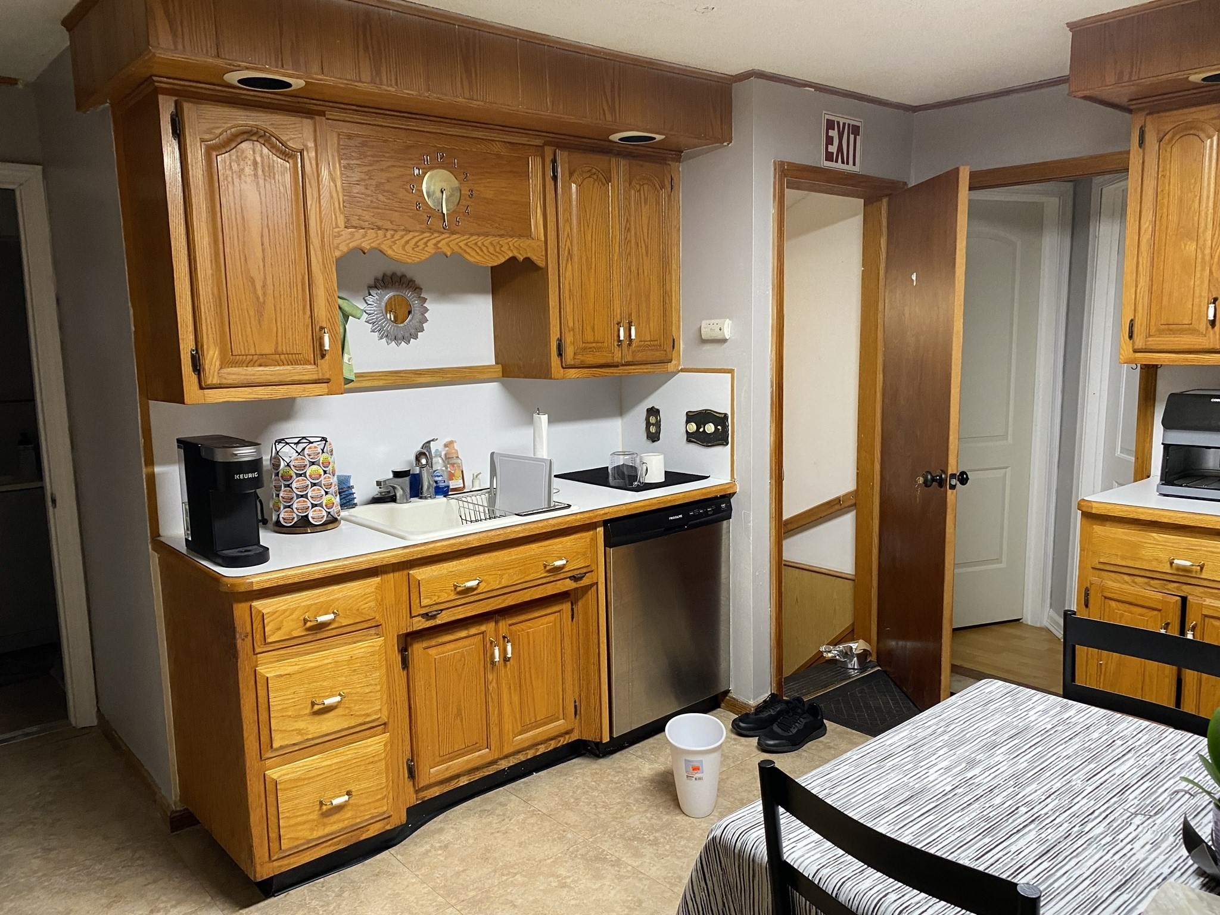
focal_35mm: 26
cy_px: 458
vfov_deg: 53.1
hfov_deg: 67.3
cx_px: 610
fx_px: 916
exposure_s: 1/60
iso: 200
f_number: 1.8
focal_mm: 4.25
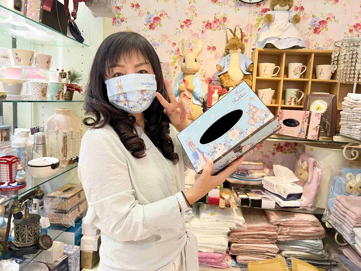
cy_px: 136
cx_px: 180
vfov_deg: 53.1
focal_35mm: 26
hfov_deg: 67.3
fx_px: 271
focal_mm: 5.7
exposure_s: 1/60
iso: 100
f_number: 1.5
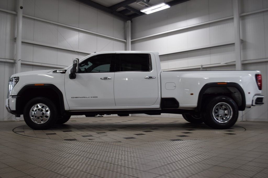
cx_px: 134
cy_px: 89
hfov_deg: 57.2
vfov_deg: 40.0
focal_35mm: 33
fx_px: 246
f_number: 4.5
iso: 400
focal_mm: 22
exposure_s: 1/80
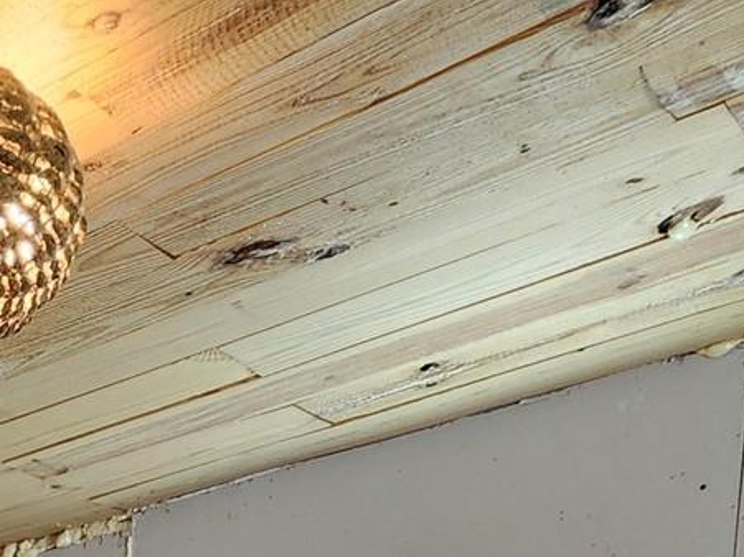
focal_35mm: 59
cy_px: 1182
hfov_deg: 27.1
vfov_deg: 16.8
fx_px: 1268
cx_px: -238
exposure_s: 1/60
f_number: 2.2
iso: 160
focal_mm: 2.2
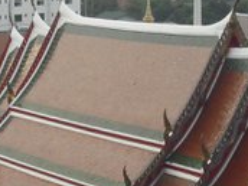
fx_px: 1268
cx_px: 3
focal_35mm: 177
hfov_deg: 11.1
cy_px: 102
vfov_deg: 8.4
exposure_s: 1/100
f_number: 8
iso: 100
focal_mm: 6.2
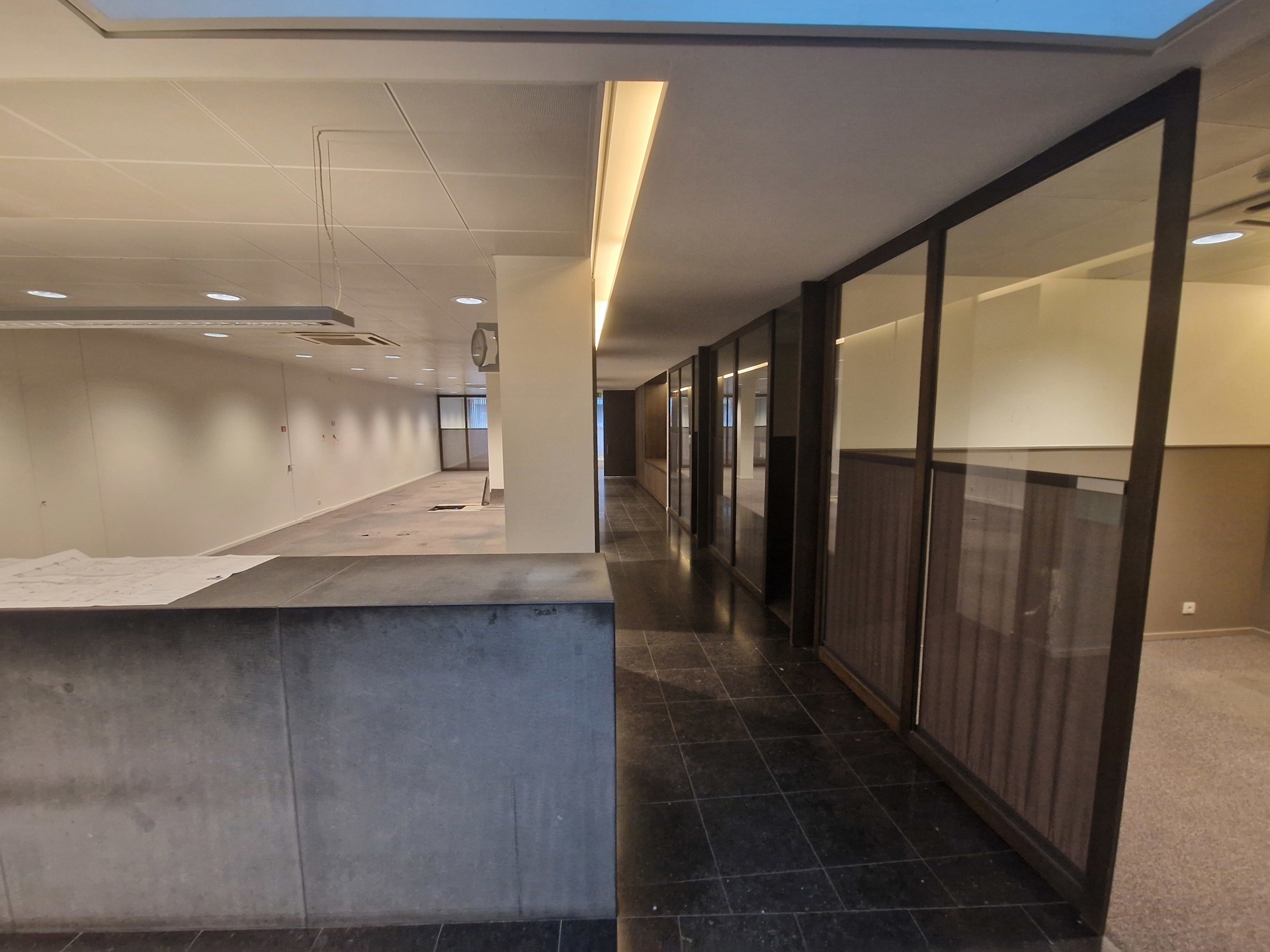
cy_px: 476
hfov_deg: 106.2
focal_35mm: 13
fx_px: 477
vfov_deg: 89.9
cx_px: 635
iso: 320
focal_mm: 2.2
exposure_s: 1/50
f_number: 2.2
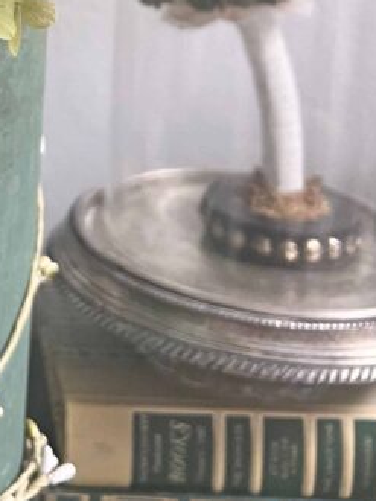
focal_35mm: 81
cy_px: -134
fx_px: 1172
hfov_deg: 16.8
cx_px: -164
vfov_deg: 21.9
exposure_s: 1/74
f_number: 1.5
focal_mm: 5.7
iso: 125
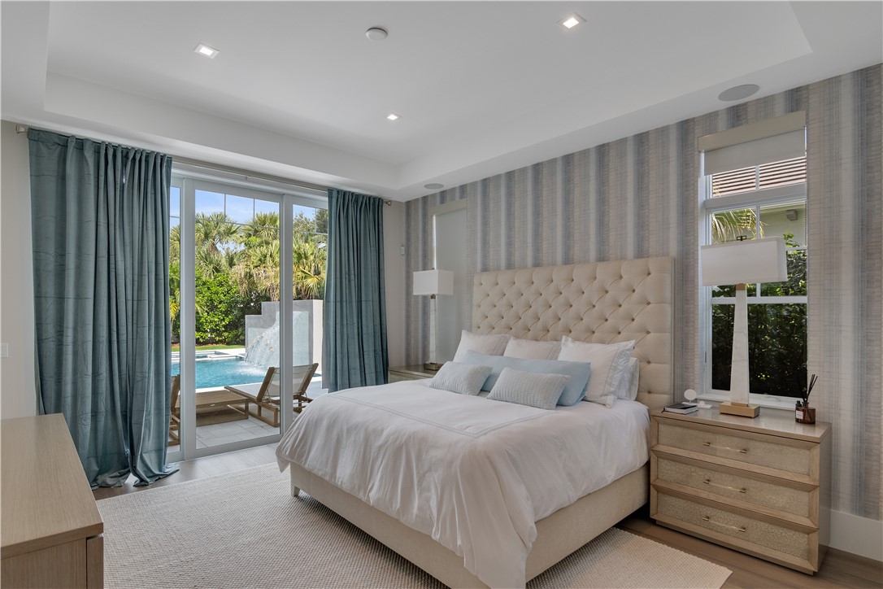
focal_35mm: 24
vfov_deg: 53.1
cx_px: 442
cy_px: 294
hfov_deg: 73.7
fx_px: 589
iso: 320
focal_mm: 16
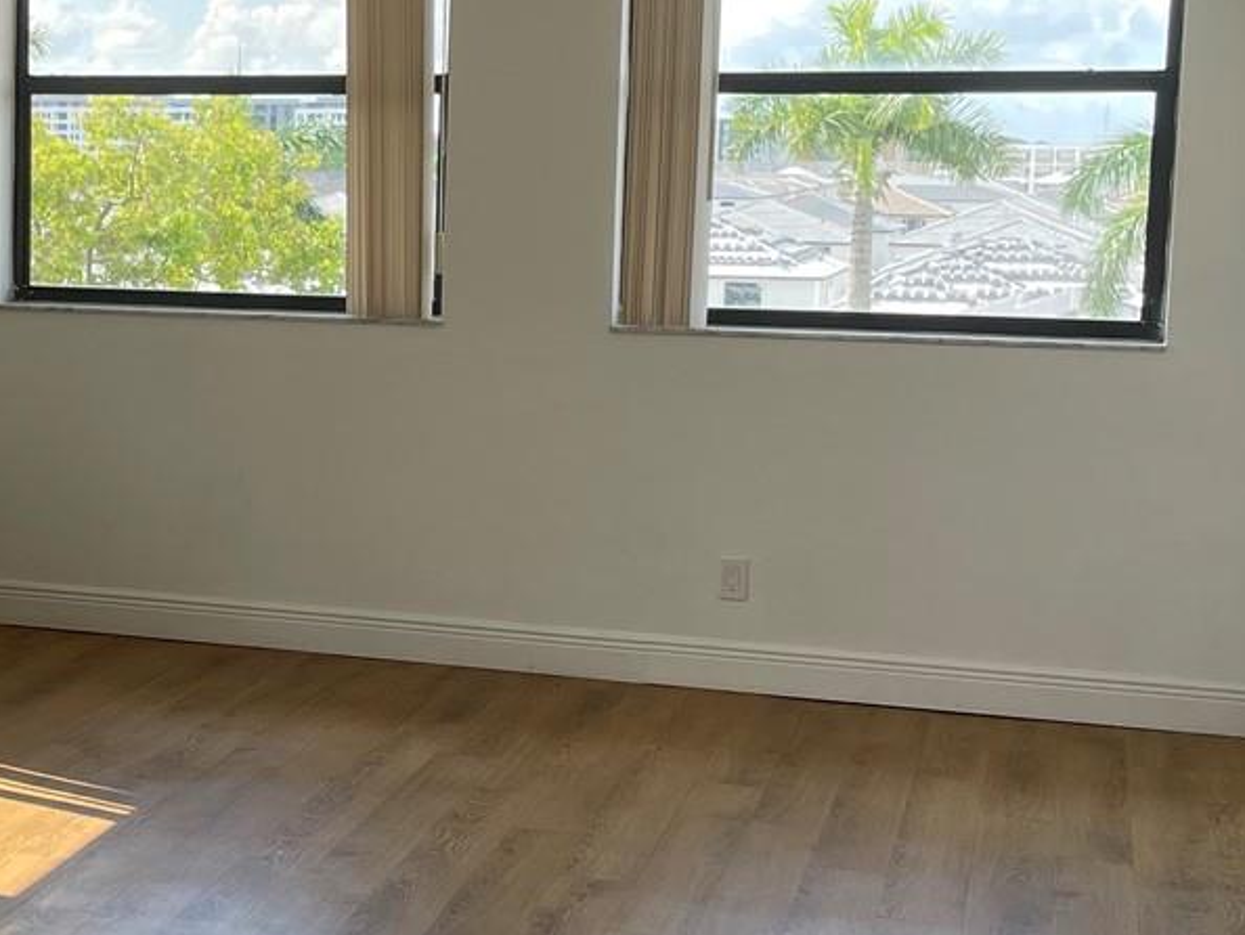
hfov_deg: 26.2
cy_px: 482
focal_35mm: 70
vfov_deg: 21.0
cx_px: -17
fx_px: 2519
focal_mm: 4.2
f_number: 1.6
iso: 32
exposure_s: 1/443
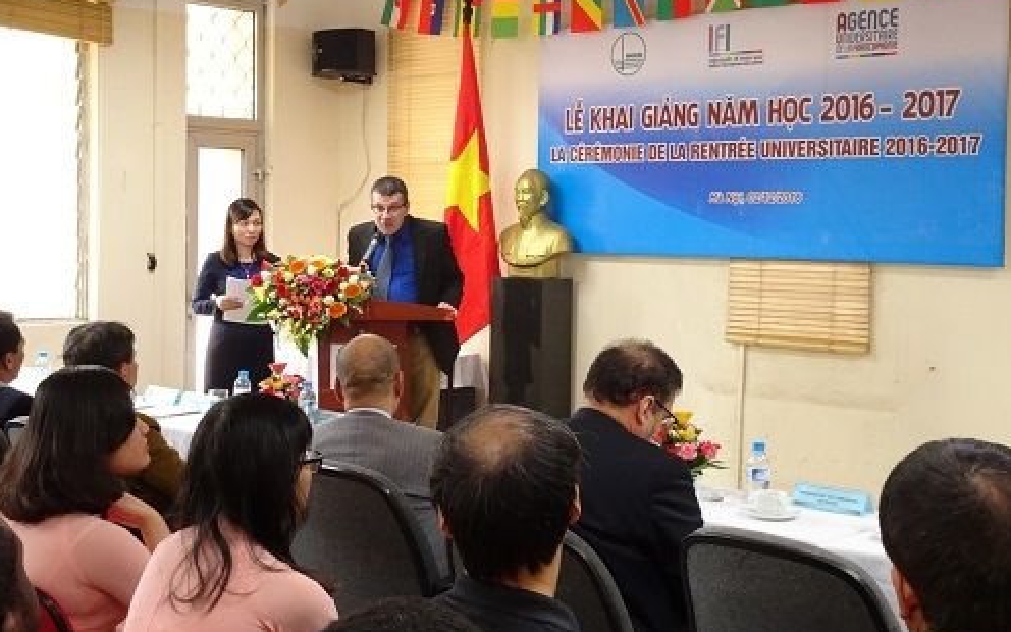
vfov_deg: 27.4
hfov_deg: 42.6
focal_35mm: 47
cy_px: 259
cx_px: 506
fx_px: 1295
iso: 400
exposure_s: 1/25
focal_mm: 7.58
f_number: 4.5
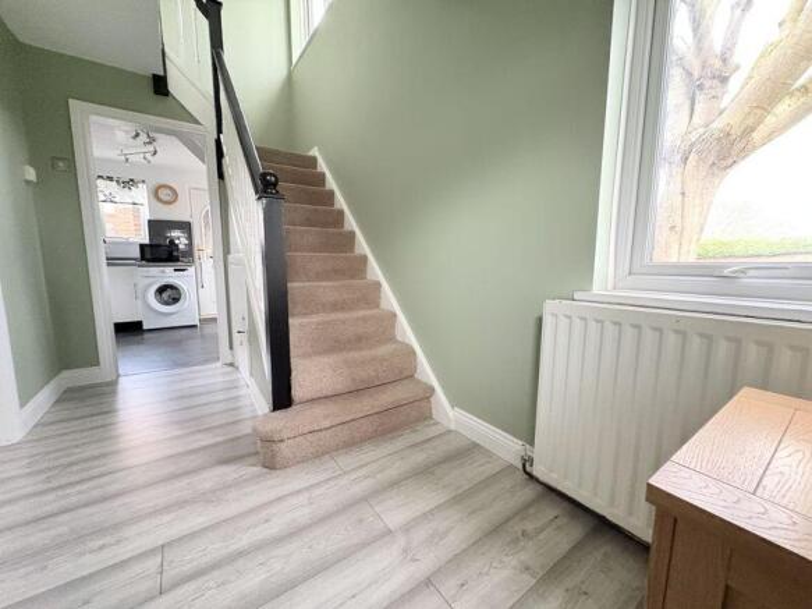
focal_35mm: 14
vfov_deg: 85.7
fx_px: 328
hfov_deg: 102.1
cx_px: 406
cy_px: 304
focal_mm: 2.22
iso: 800
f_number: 2.2
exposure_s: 1/60
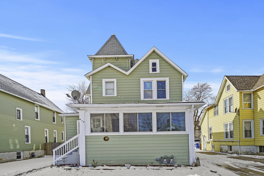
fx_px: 139
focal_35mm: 19
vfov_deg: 64.6
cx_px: 132
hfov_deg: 86.9
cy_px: 88
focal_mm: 19
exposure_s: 1/200
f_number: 11
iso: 100
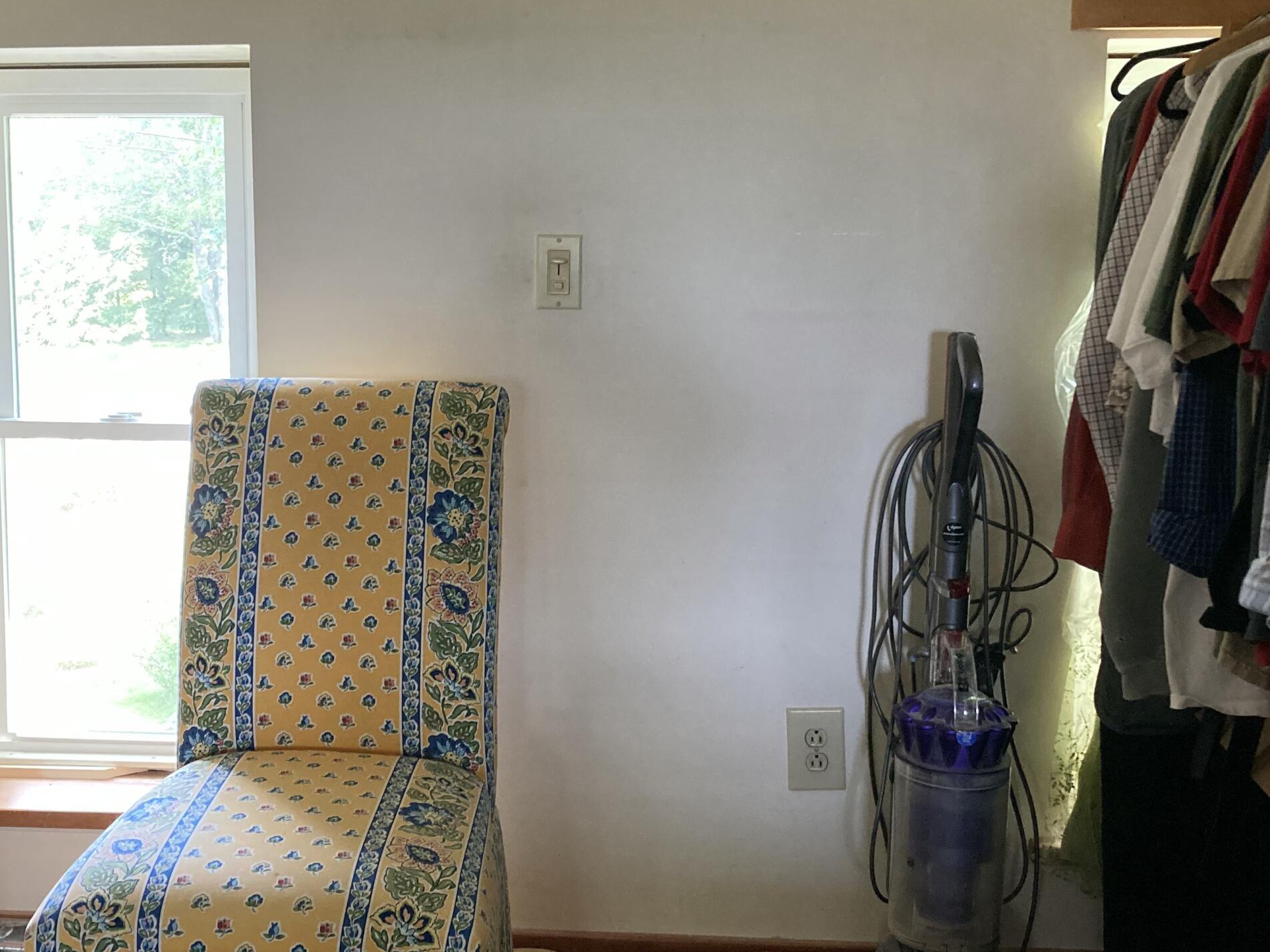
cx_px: 562
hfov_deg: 42.9
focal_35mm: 44
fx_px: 1614
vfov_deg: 32.9
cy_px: 449
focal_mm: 3.99
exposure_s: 1/60
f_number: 1.8
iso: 200
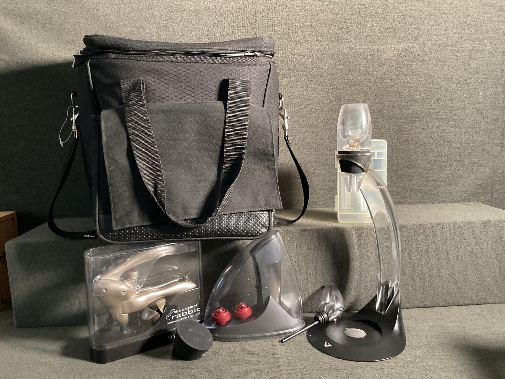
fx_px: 423
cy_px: 190
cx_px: 252
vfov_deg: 48.2
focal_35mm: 29
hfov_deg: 61.7
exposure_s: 1/40
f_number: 1.8
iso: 250
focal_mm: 3
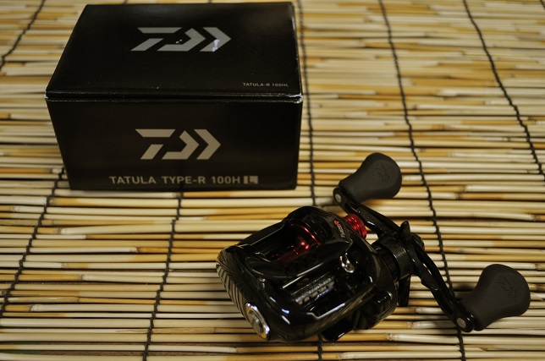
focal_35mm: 39
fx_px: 589
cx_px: 272
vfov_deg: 34.1
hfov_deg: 49.6
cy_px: 180
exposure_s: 1/50
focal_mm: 26
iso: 800
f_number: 4.2
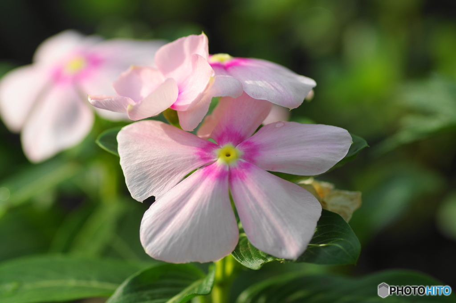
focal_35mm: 150
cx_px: 228
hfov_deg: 13.7
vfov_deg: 9.1
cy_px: 152
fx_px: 1898
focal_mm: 100
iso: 125
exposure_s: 1/400
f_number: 4.5
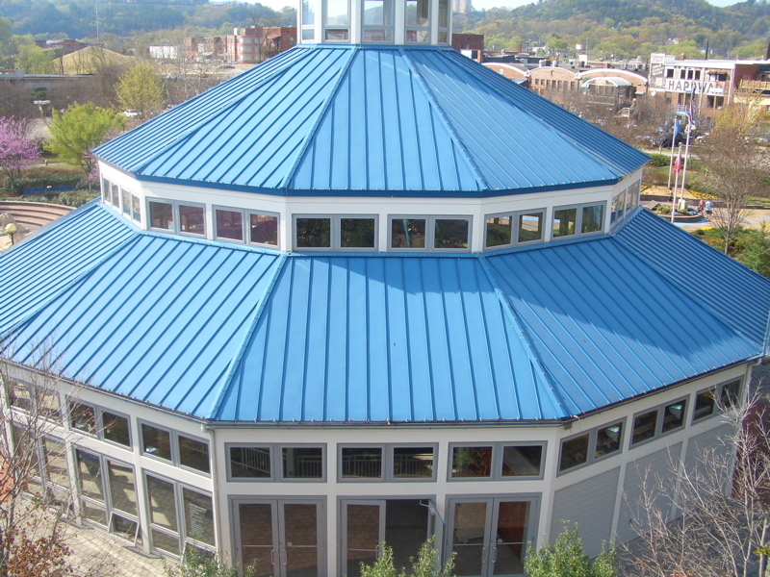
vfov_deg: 40.7
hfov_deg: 52.6
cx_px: 385
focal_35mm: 35
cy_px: 288
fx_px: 779
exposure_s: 1/200
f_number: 4.3
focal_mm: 5.8
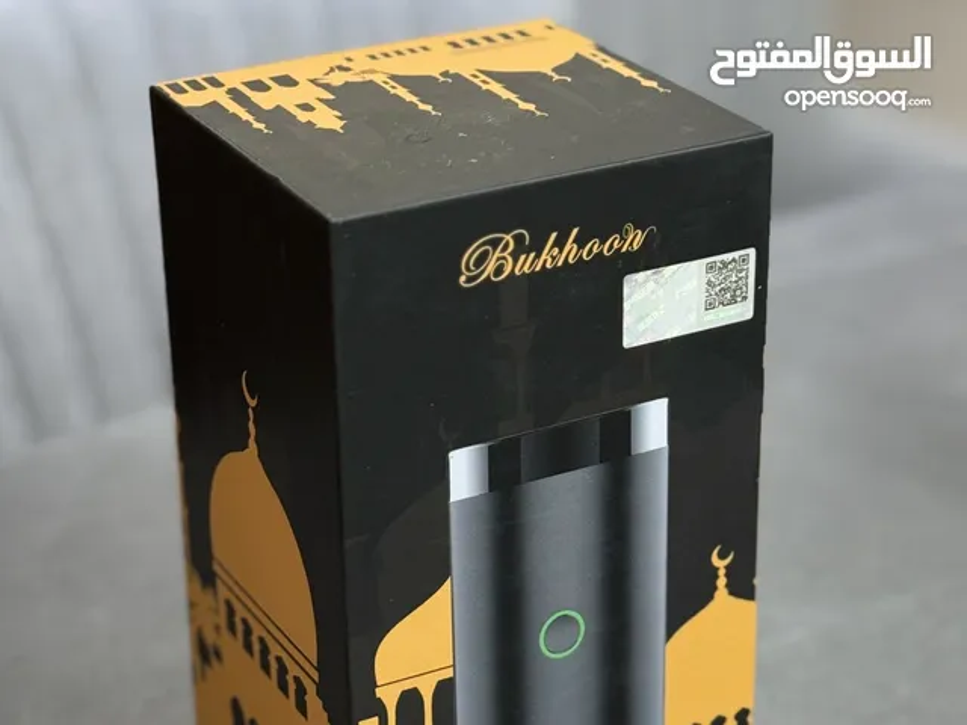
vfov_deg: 30.3
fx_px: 1341
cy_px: 362
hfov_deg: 39.7
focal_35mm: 48
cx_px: 484
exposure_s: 1/50
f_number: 1.78
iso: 160
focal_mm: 6.76
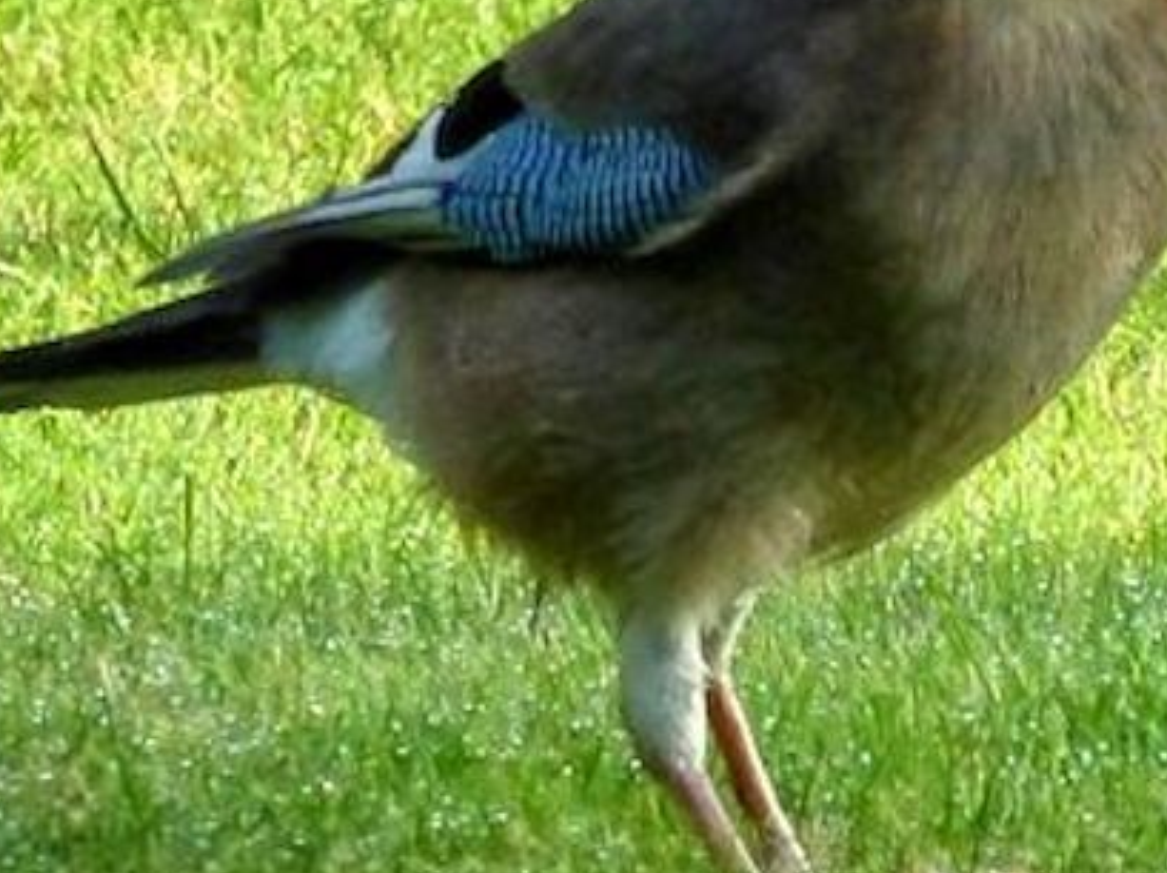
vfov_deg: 0.9
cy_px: 458
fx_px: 52882
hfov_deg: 1.3
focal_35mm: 1570
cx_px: 1009
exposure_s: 1/500
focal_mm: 86
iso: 800
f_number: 6.4
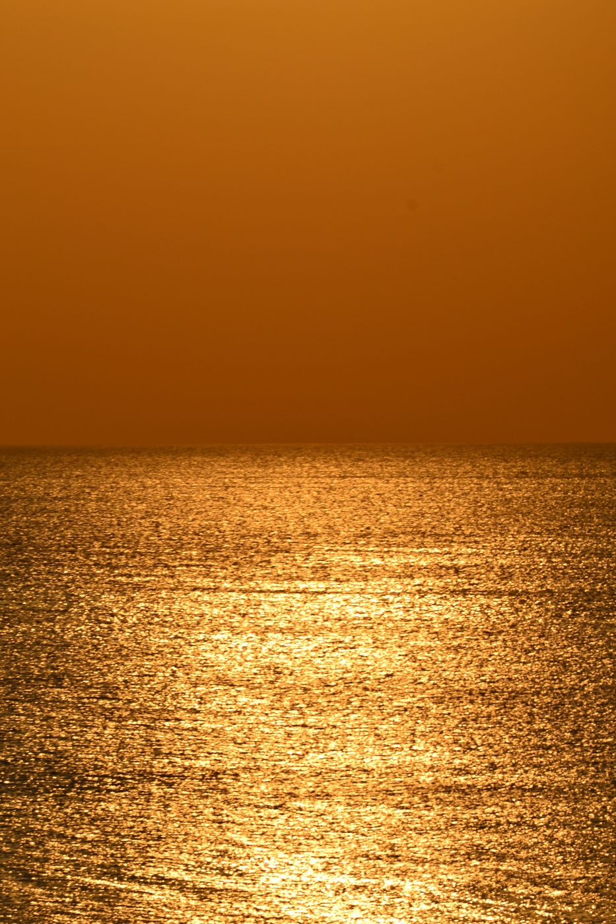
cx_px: 308
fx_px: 11552
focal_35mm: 450
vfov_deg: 4.6
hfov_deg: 3.1
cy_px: 462
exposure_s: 1/500
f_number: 11
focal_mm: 300
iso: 100
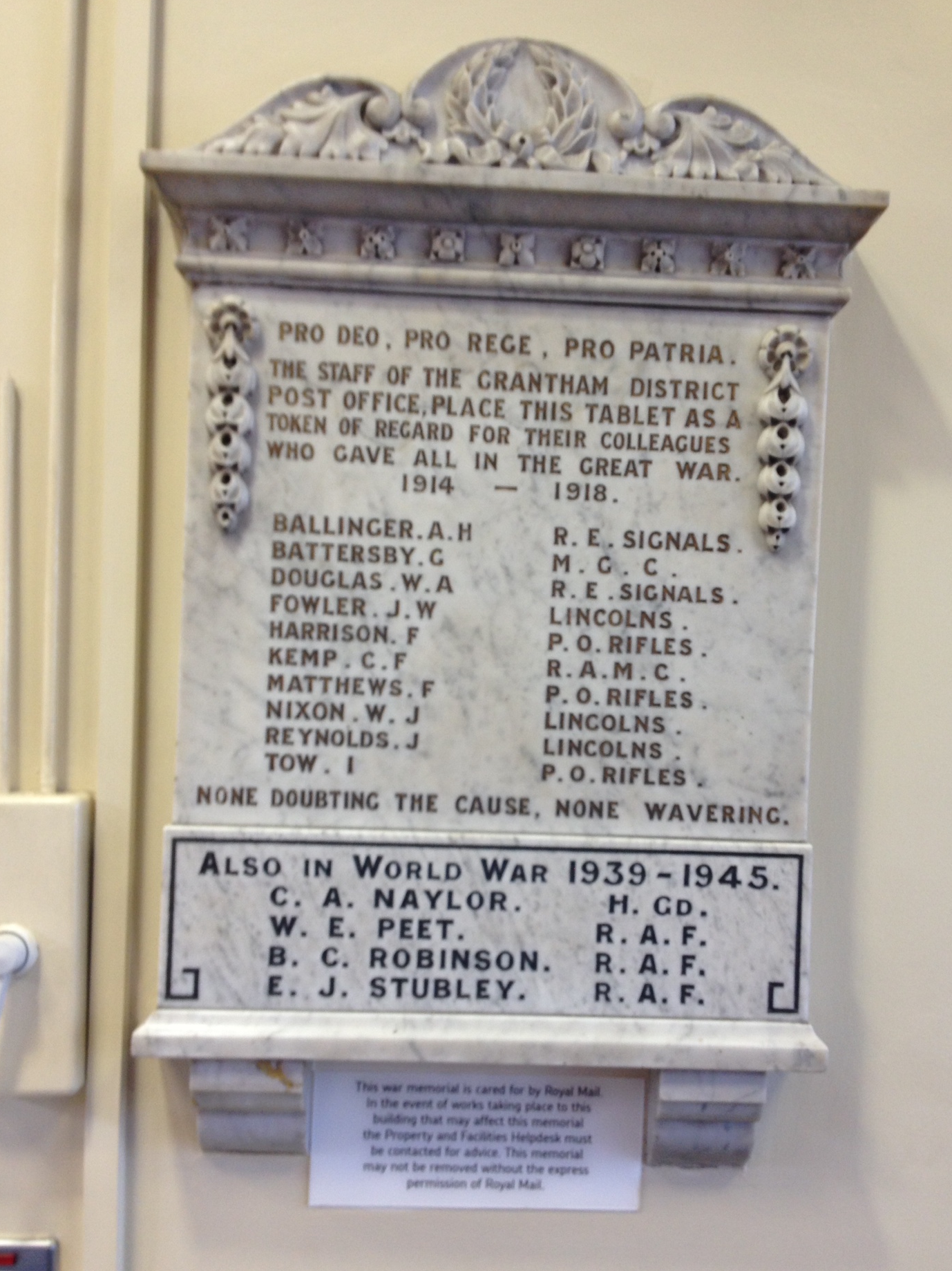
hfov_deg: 36.8
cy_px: 705
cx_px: 527
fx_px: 1430
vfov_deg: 47.8
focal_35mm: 39
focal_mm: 4.28
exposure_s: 1/20
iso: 64
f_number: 2.4
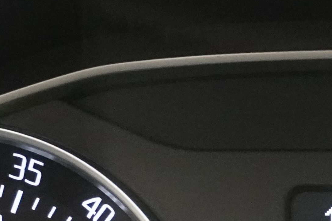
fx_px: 1992
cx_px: 394
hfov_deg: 9.4
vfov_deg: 6.3
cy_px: 334
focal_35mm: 216
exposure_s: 1/40
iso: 4000
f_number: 4.5
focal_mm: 26
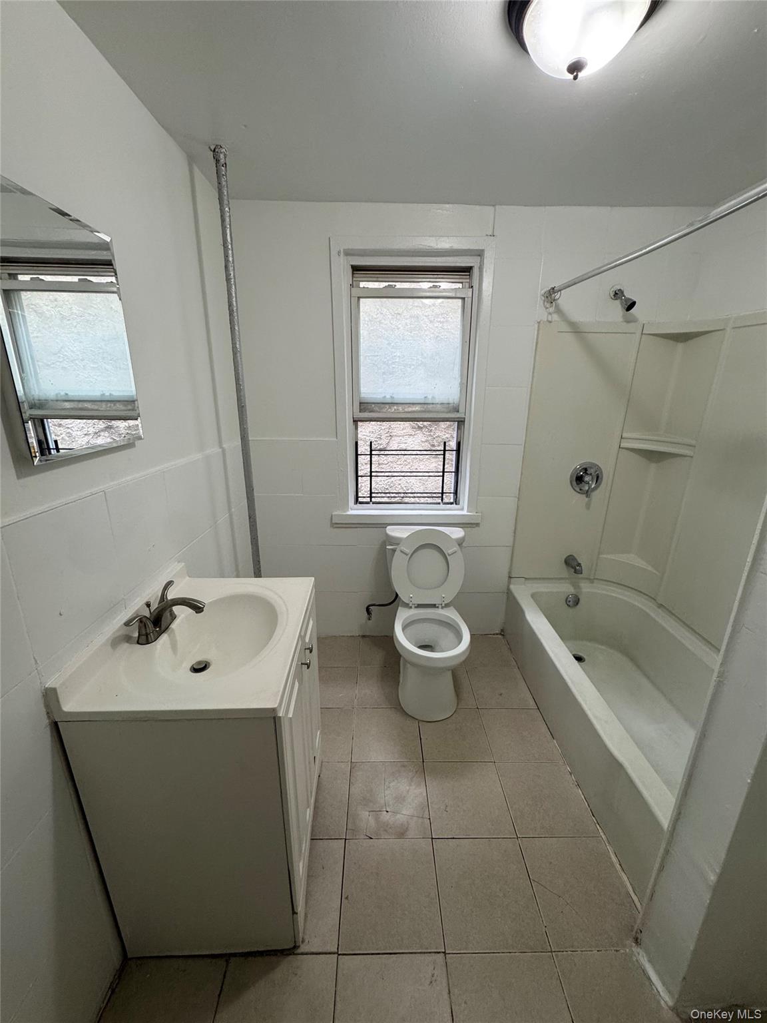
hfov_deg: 85.7
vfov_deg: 102.1
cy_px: 512
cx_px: 384
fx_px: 414
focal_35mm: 14
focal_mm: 2.22
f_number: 2.2
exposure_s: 1/120
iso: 200
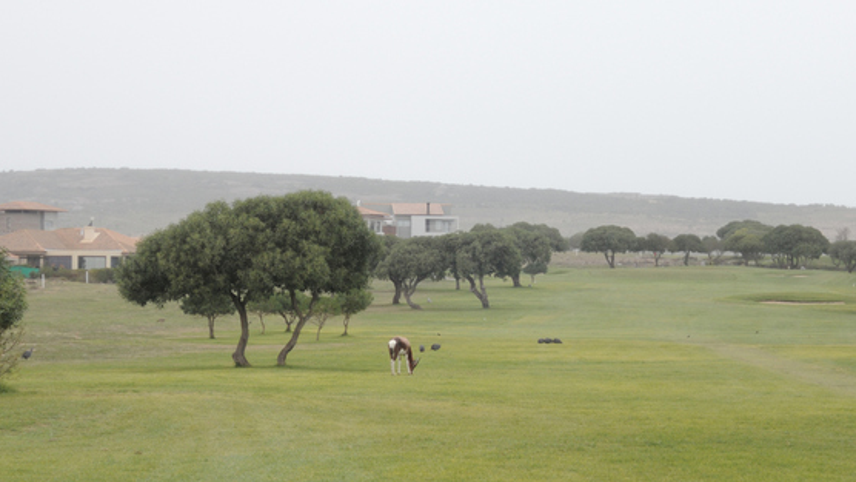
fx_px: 3269
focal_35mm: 144
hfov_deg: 14.9
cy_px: 281
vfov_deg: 8.4
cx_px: 488
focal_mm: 22.4
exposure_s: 1/125
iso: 100
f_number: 5.2
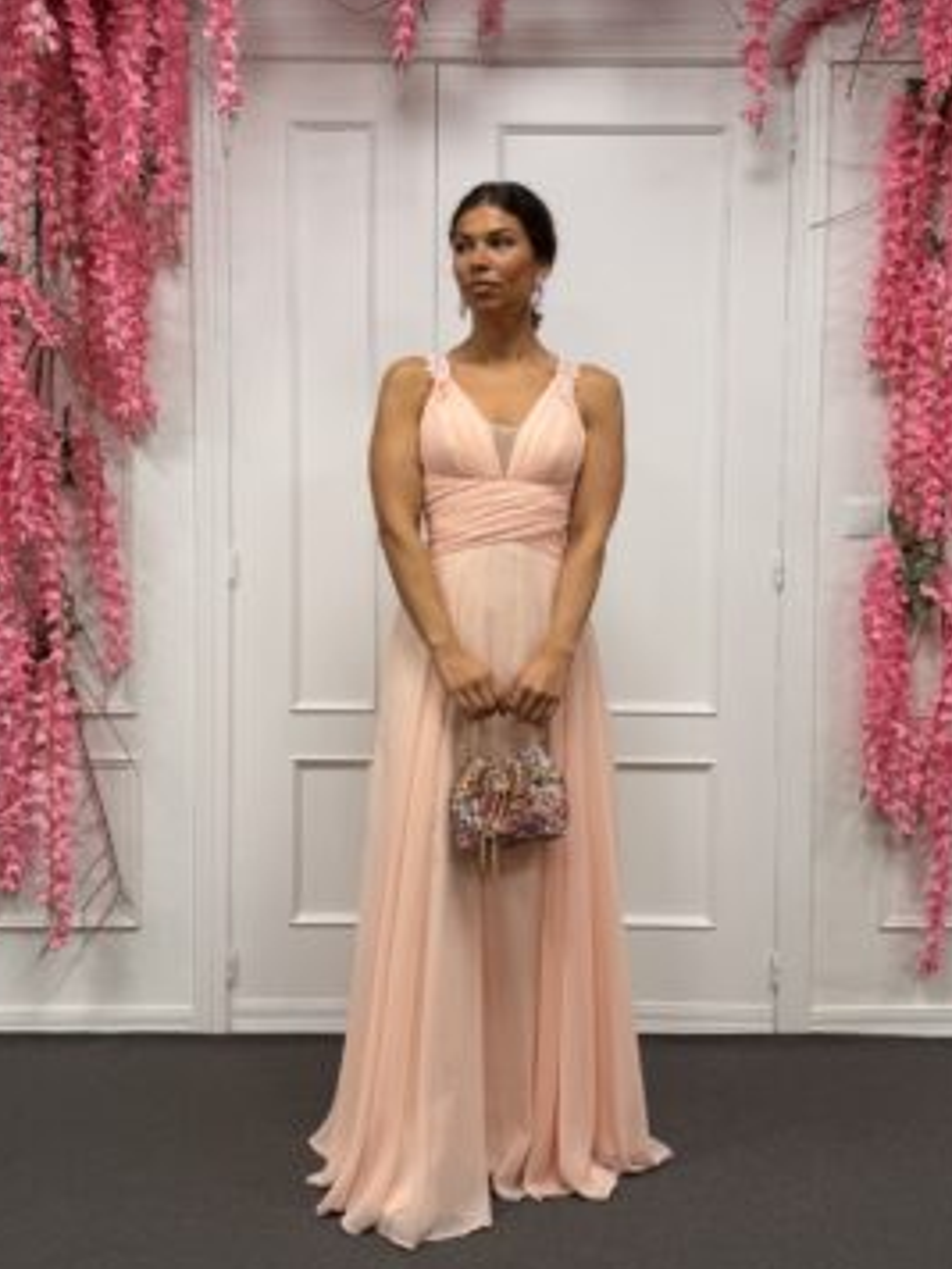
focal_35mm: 27
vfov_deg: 65.2
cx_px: 481
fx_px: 990
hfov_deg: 51.4
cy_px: 577
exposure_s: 1/121
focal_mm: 6.76
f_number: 1.78
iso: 64
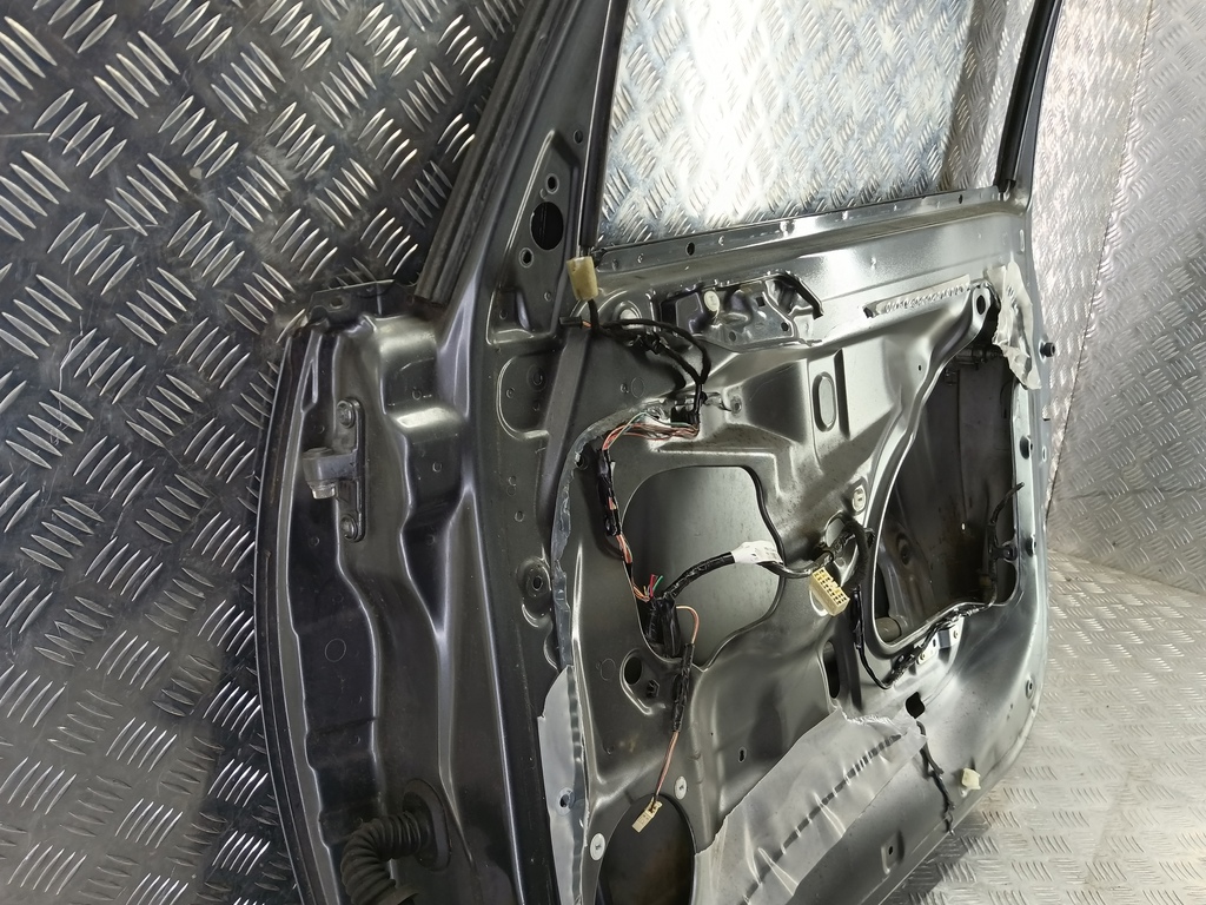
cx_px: 603
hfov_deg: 73.9
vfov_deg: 58.9
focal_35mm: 23
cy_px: 452
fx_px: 801
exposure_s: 1/50
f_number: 1.6
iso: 177
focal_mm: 4.11
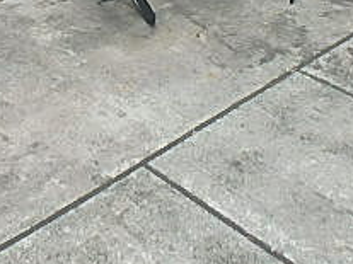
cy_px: -72
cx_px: 182
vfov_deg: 20.7
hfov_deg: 29.8
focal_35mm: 65
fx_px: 662
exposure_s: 1/500
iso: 125
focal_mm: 3.7
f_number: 3.5
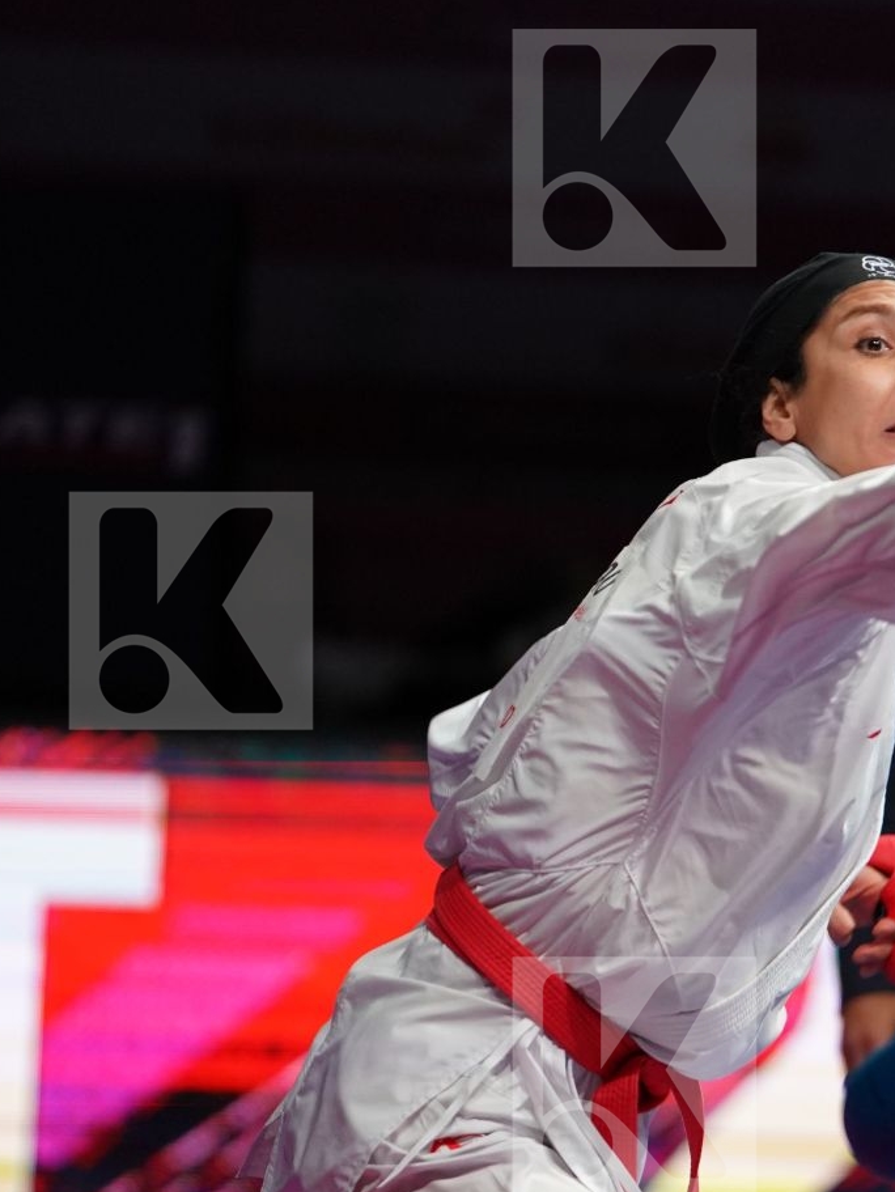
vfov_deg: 5.3
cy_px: 611
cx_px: 635
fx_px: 12953
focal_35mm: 376
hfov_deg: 4.0
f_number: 2.8
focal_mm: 198
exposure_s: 1/1000
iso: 2500
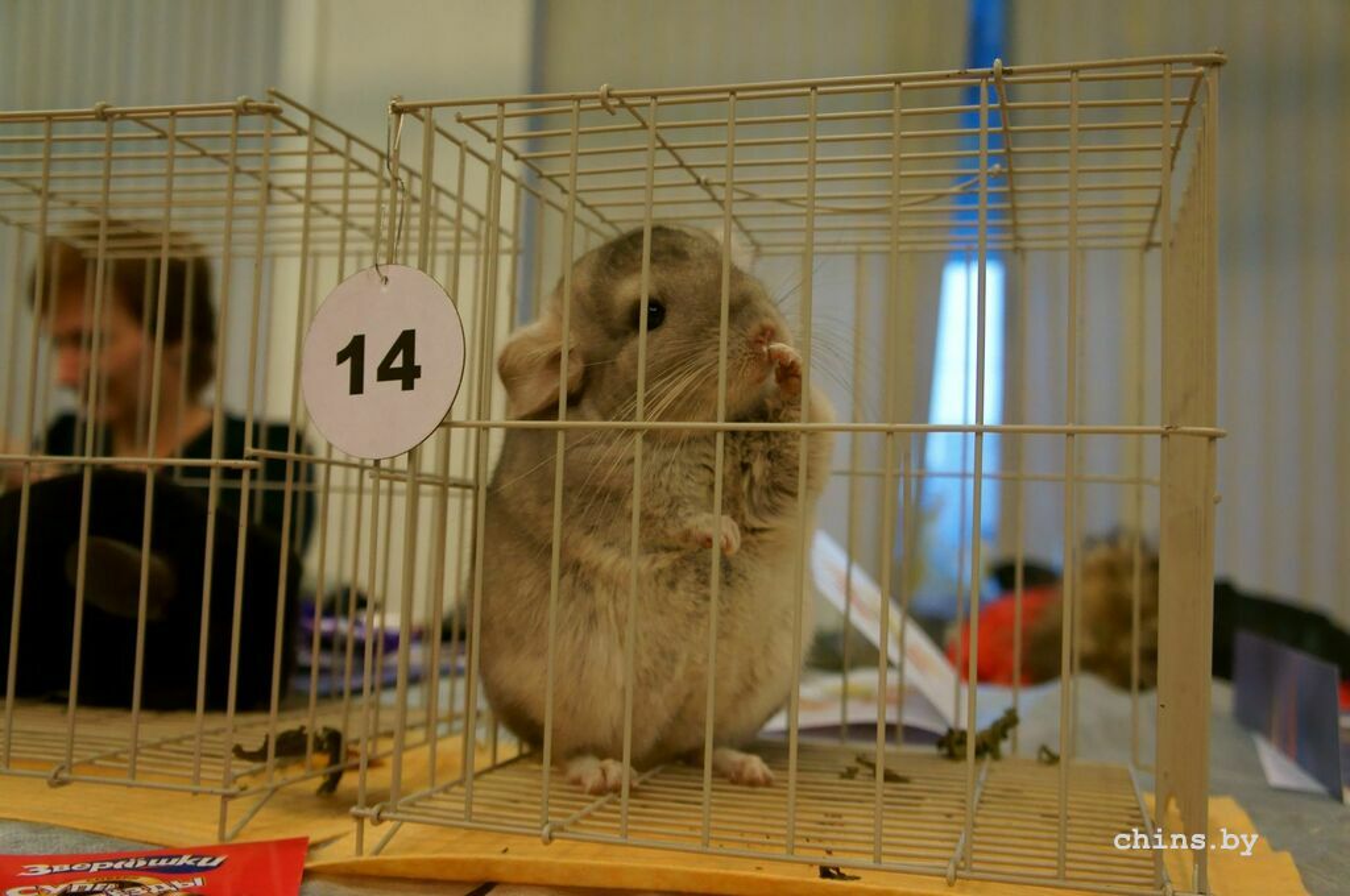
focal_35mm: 36
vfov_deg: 36.8
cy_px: 448
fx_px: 1348
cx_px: 675
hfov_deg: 53.2
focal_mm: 24
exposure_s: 1/60
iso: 800
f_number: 4
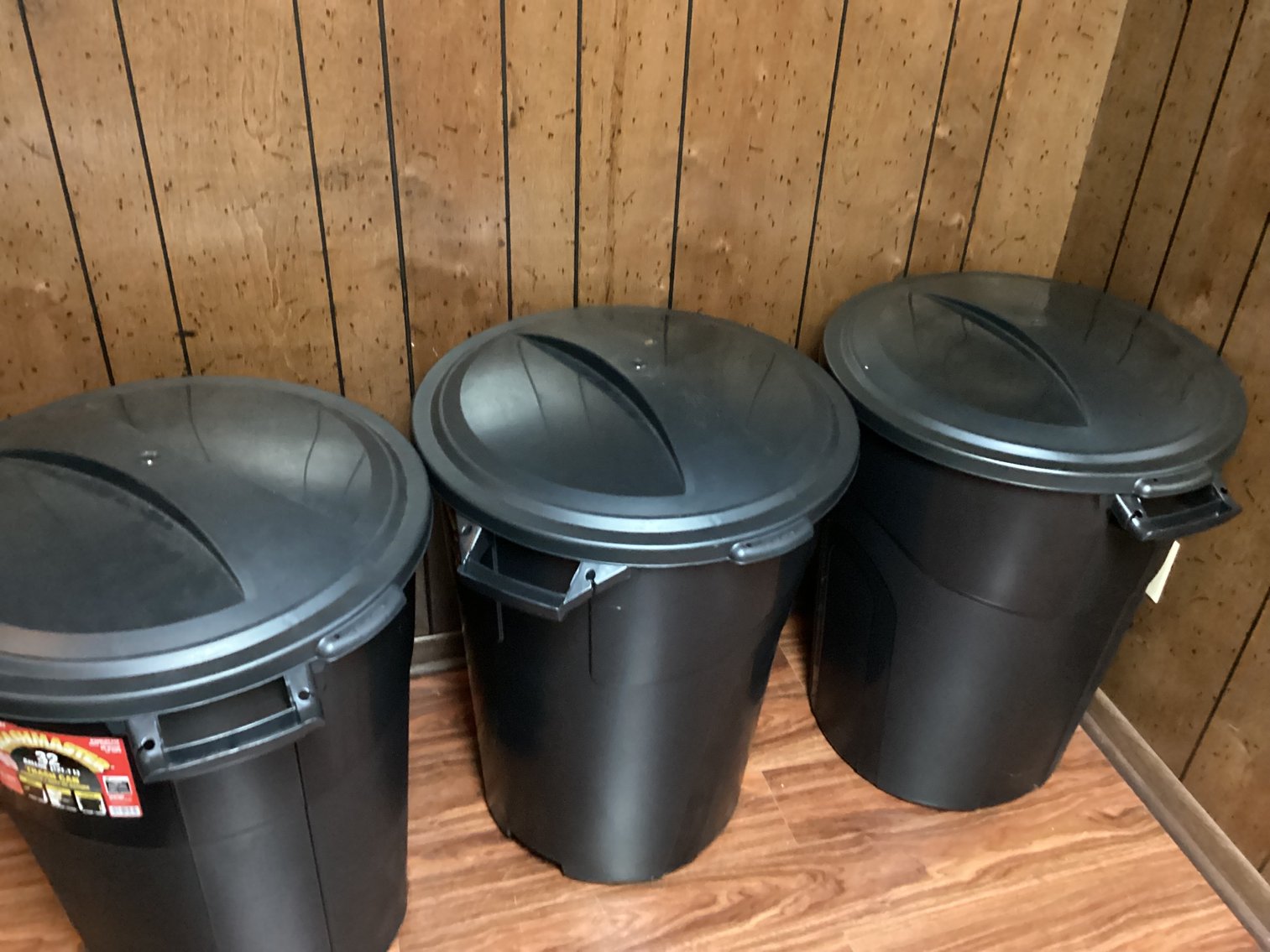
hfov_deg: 58.3
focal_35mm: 31
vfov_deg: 45.4
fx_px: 1137
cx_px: 635
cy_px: 476
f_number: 2.4
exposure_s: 1/15
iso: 640
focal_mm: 3.3
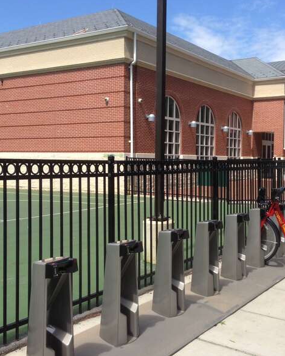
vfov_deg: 42.0
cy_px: 176
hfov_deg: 34.1
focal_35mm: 44
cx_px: 164
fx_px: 464
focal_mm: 4.13
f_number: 2.4
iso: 50
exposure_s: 1/951
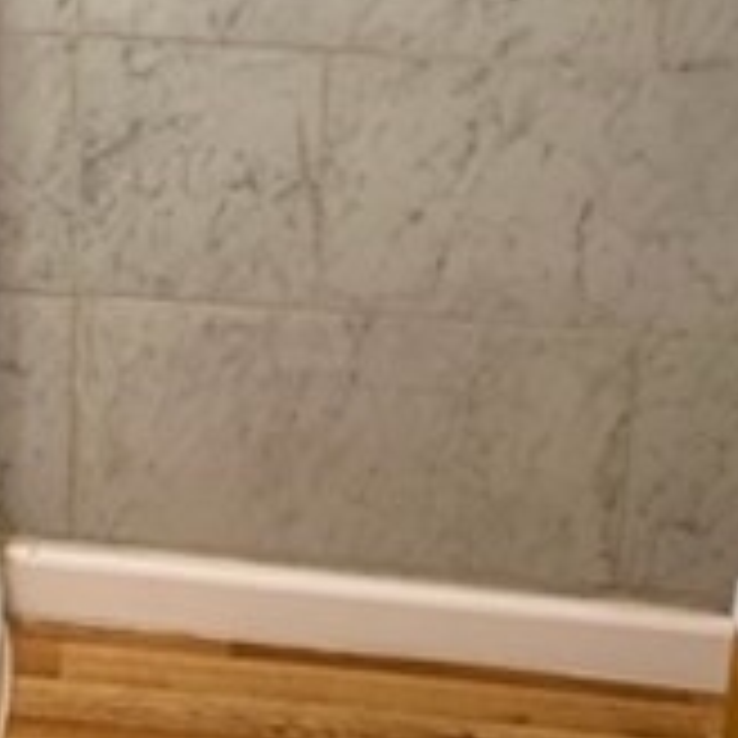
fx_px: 2026
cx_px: -50
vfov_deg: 19.0
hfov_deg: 19.8
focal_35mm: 84
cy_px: -248
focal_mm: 5.7
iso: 80
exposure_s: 1/60
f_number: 1.5
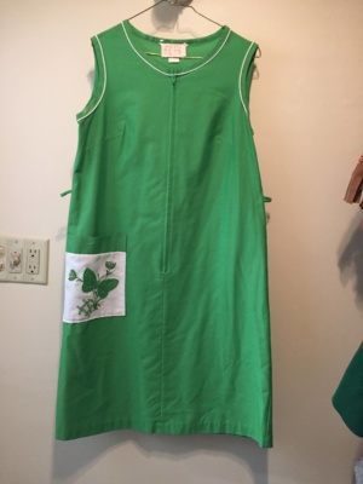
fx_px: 405
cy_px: 242
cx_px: 182
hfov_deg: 48.2
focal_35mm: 29
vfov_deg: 61.7
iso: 200
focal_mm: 4.15
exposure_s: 1/30
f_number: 2.2
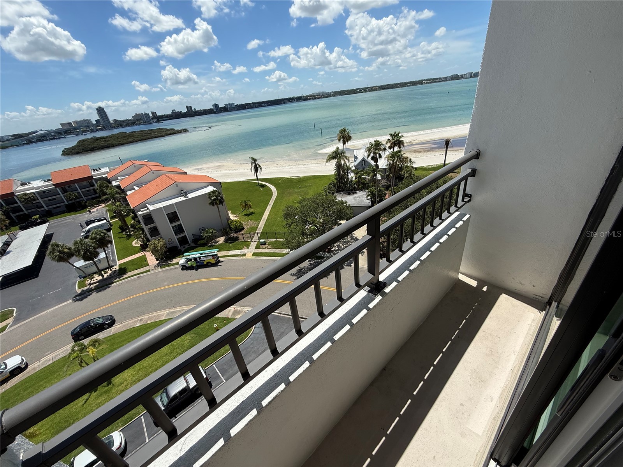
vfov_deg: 85.7
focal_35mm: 14
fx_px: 252
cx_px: 312
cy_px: 234
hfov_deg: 102.1
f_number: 2.2
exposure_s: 1/2841
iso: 50
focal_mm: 2.22
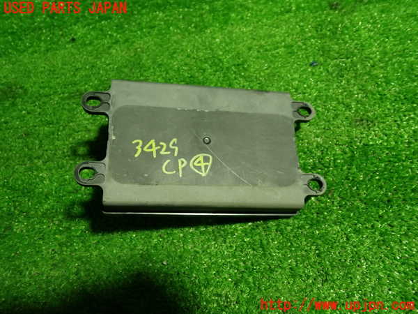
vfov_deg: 46.8
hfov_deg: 60.0
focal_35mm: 30
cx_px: 209
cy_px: 157
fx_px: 362
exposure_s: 1/30
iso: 250
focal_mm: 5.4
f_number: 2.3
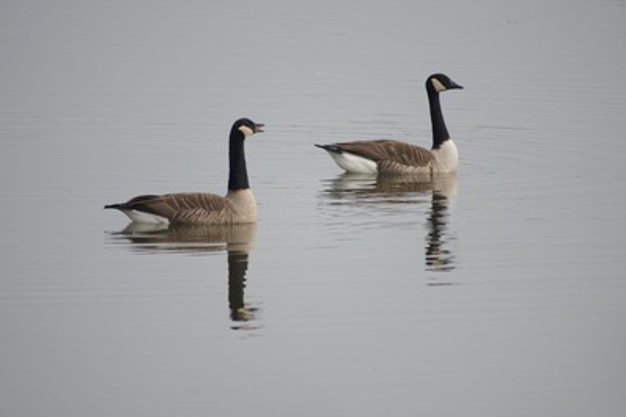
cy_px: 197
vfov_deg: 2.0
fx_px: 12062
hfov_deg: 3.0
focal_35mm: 694
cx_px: 313
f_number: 4
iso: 500
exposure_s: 1/2000
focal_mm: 220
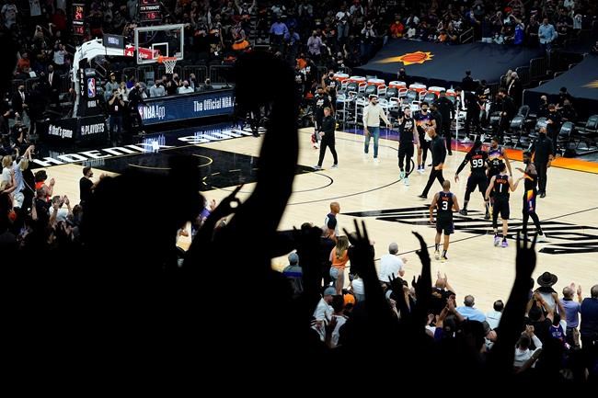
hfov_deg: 20.4
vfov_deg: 13.7
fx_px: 1661
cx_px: 299
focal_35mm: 100
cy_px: 199
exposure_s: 1/1250
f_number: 6.3
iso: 8000
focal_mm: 100
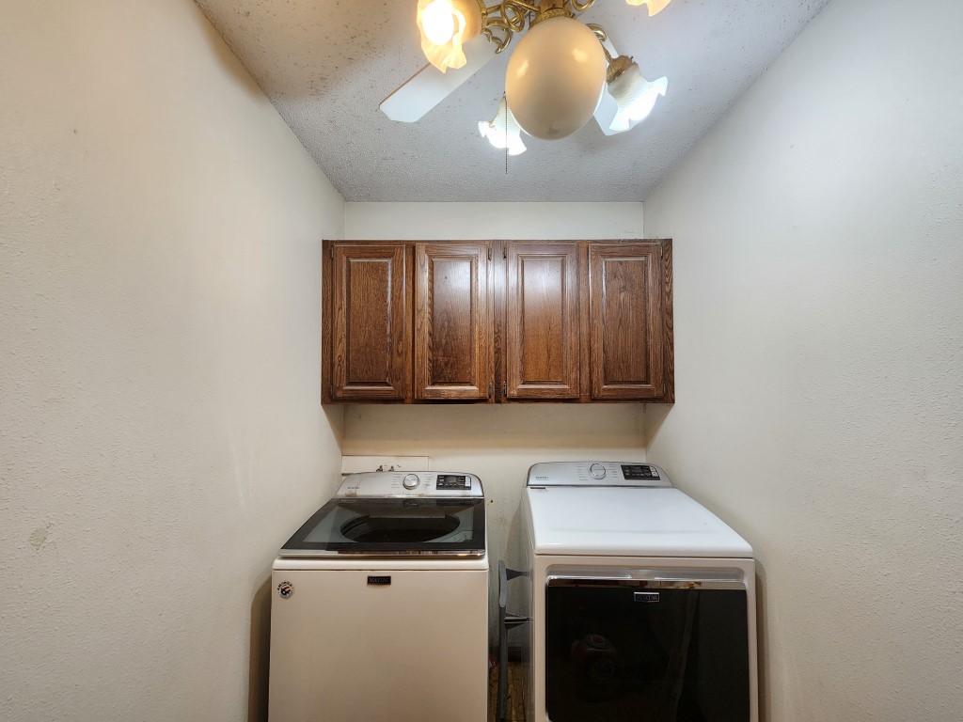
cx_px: 482
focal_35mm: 13
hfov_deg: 106.2
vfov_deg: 89.9
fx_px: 362
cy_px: 361
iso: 250
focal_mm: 2.2
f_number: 2.2
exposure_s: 1/60
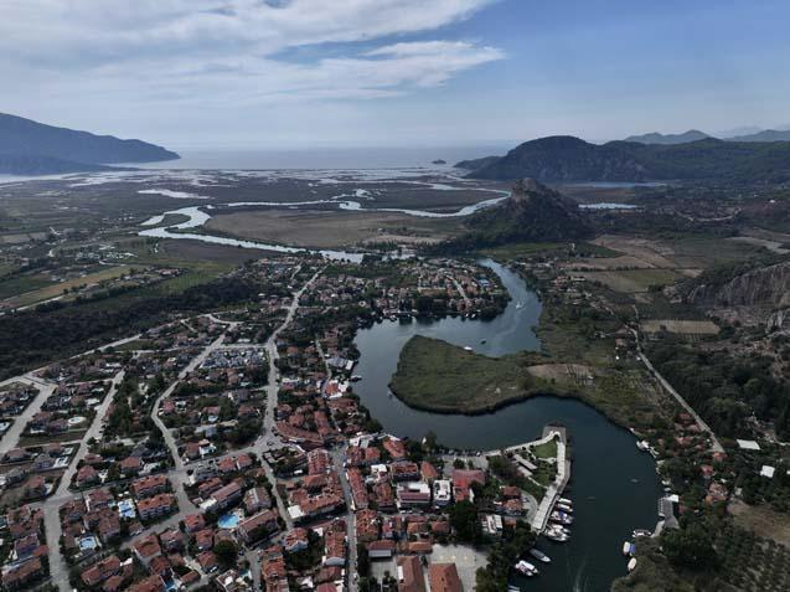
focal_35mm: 24
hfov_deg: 71.6
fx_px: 547
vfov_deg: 56.8
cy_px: 296
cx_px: 395
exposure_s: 1/5000
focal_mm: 12.29
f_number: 2.8
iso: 120
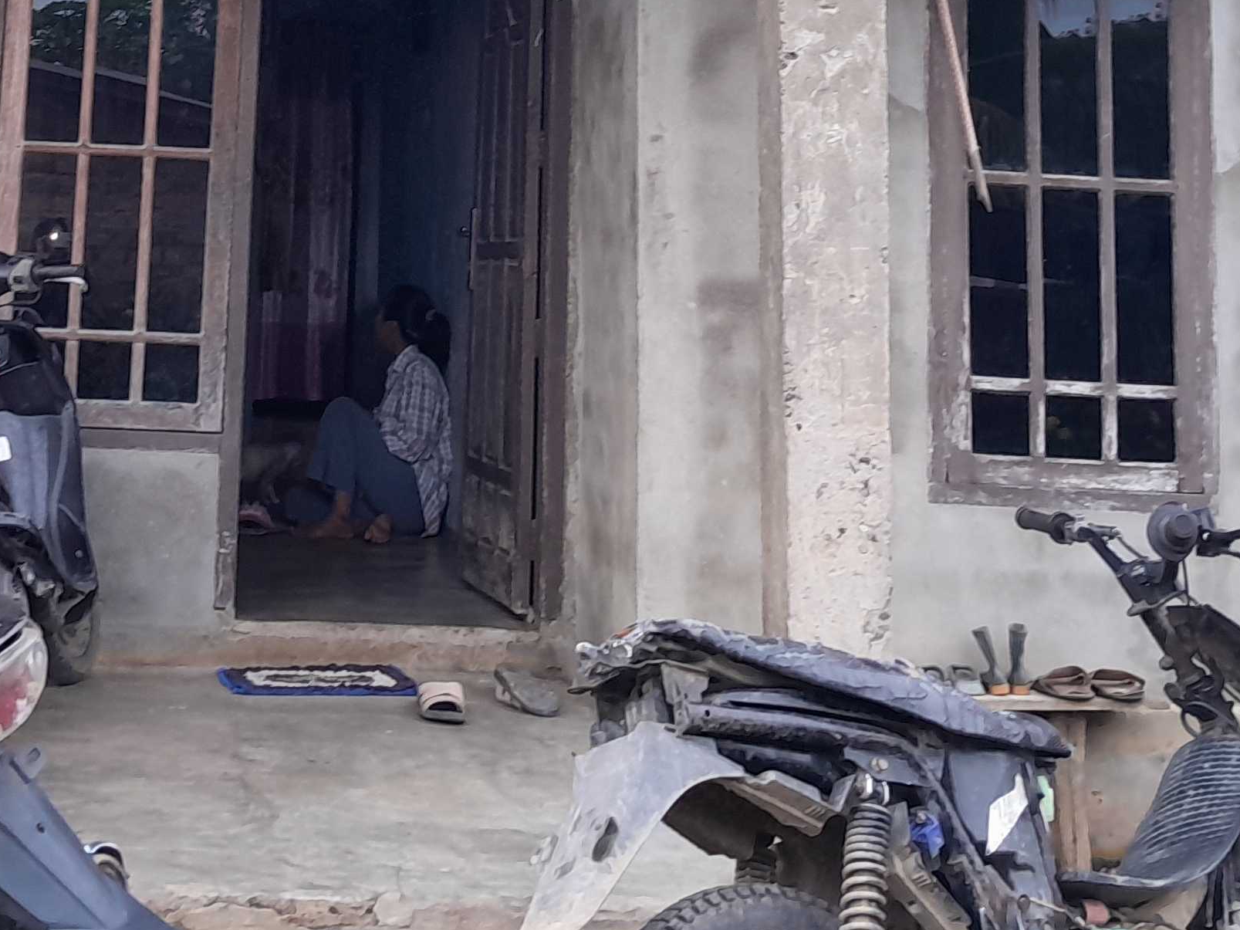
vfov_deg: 20.8
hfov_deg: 28.8
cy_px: -182
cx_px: 258
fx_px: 2364
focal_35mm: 66
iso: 40
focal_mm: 3.98
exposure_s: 1/50
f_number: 1.8
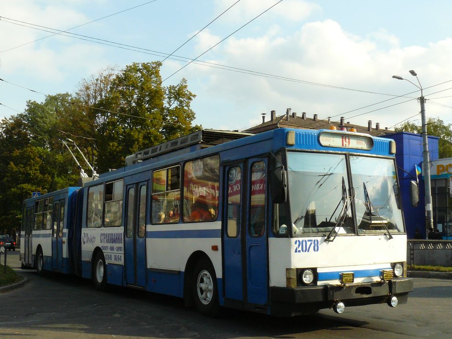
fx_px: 483
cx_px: 227
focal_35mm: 37
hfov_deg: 50.1
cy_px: 172
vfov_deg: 38.7
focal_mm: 6
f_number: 8
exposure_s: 1/250
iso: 200
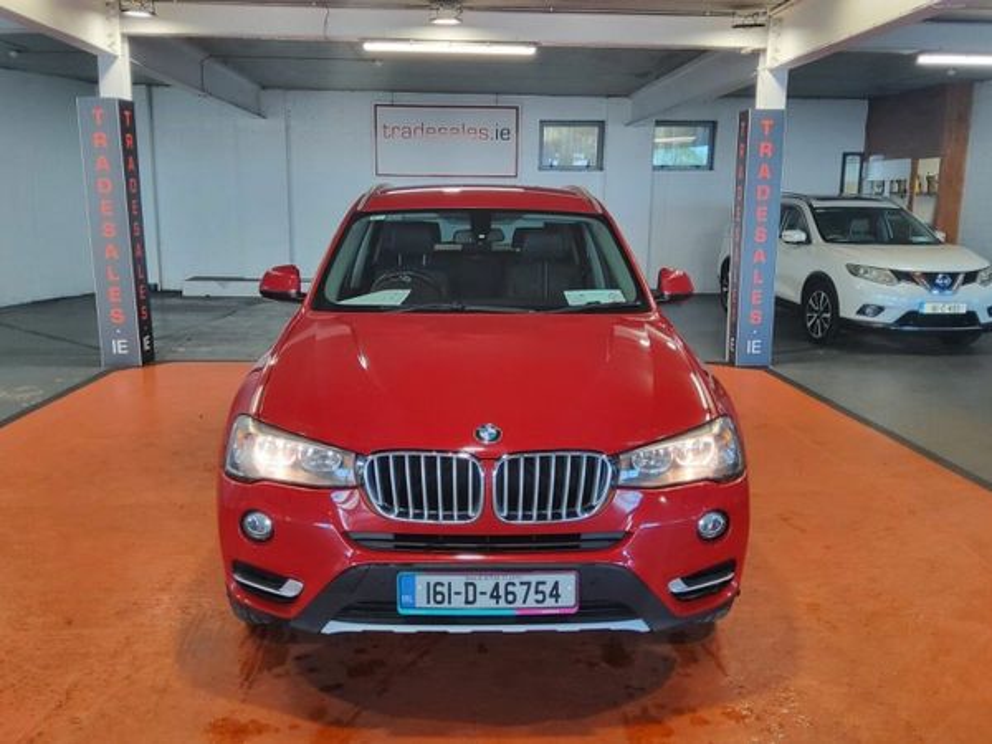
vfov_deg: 53.1
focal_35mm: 26
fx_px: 745
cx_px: 496
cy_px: 372
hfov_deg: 67.3
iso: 250
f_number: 2
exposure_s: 1/100
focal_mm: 3.08
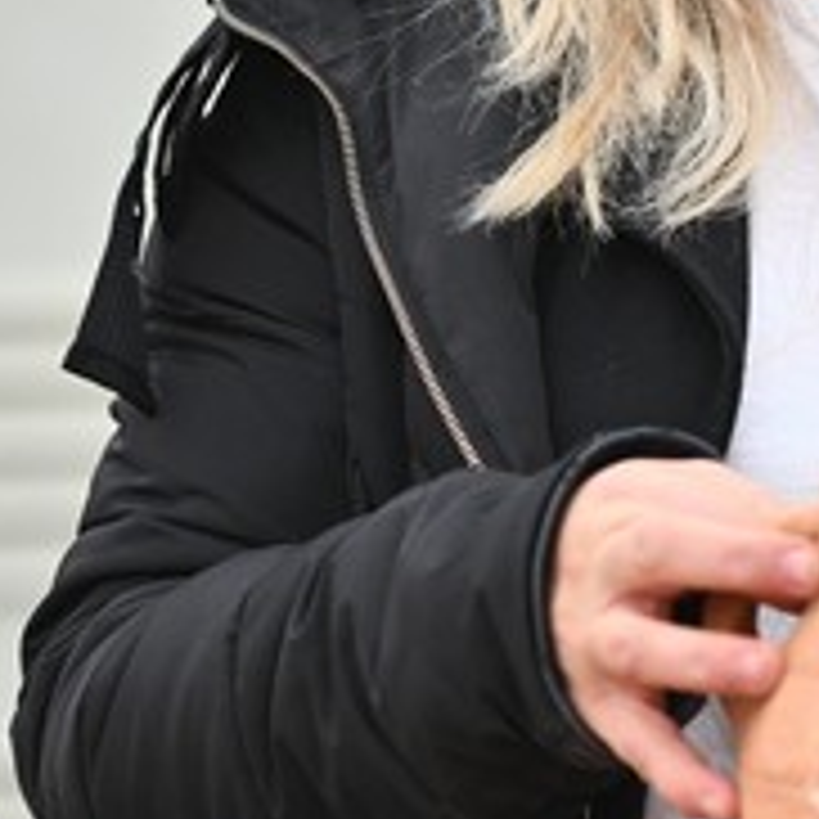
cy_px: 2
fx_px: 11992
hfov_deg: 3.9
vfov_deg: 3.9
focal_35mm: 448
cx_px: 824
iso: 640
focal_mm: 120
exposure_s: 1/4000
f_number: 2.8
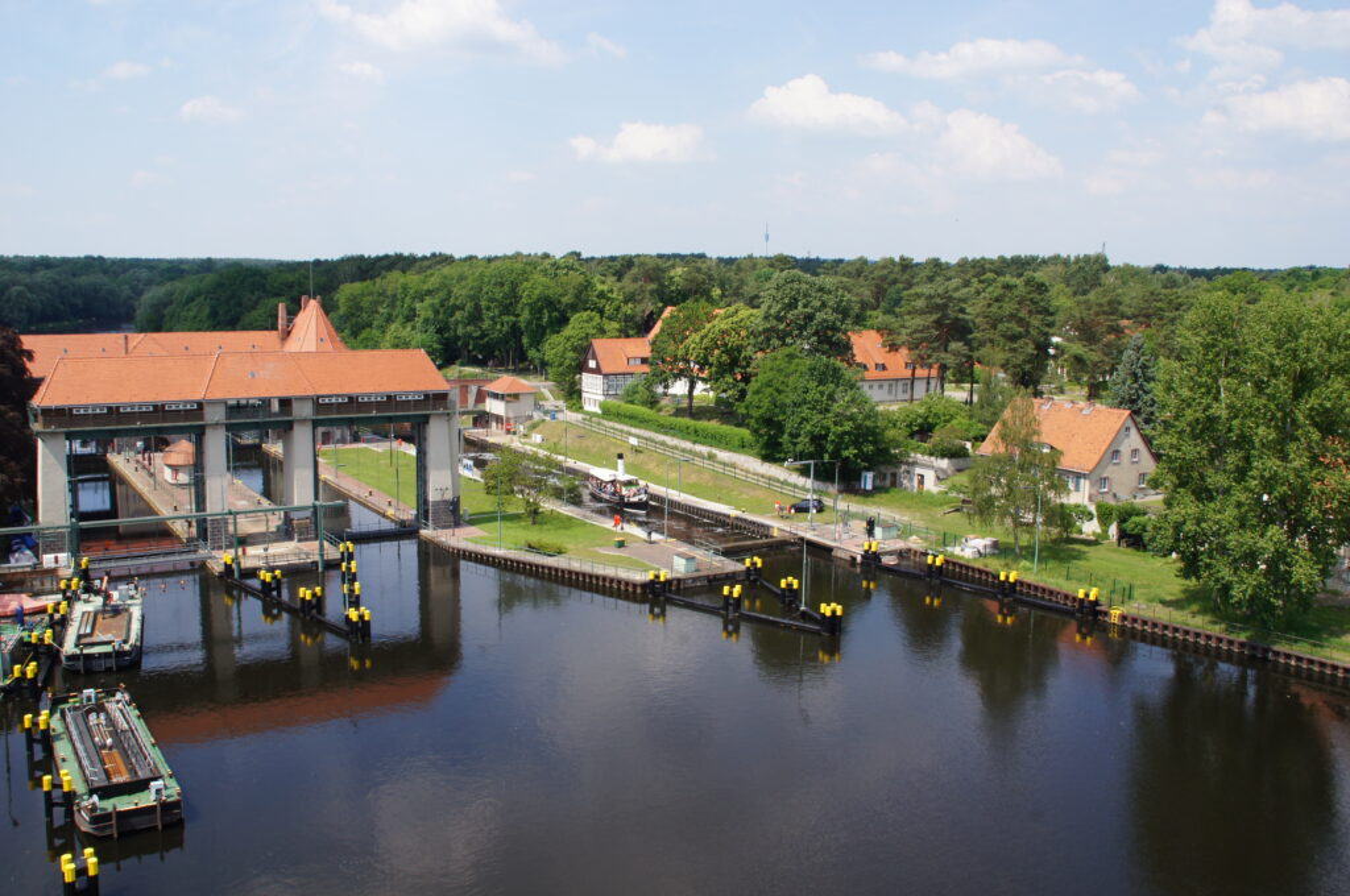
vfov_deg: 39.9
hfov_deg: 57.3
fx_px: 1236
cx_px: 675
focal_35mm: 33
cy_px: 448
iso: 100
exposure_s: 1/80
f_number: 11
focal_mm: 22
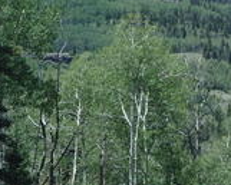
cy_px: 120
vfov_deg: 12.7
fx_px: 828
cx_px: 6
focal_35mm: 121
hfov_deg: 15.6
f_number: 4.7
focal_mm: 7.3
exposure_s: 1/500
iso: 125
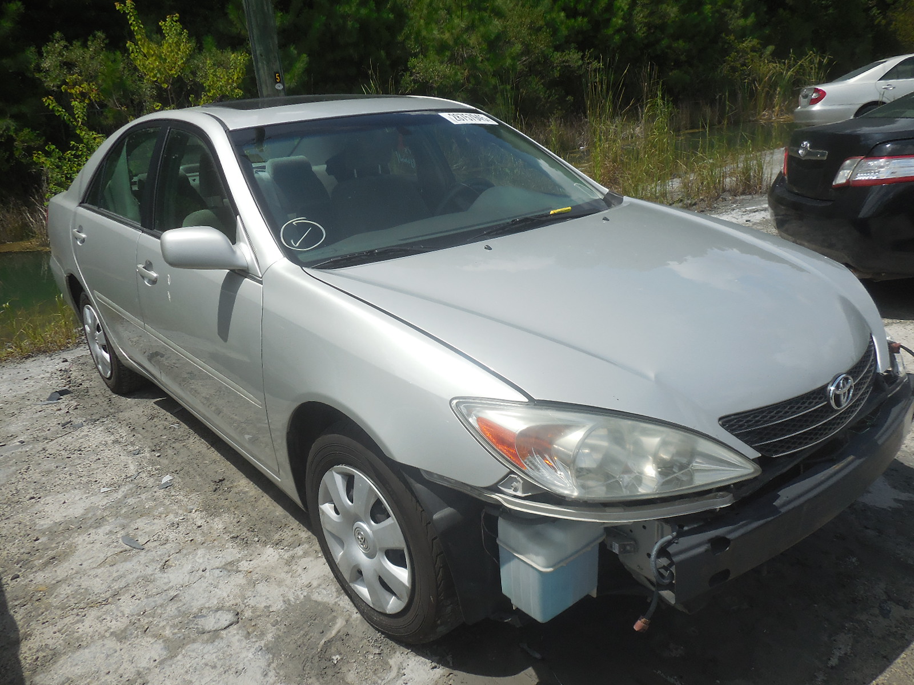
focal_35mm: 25
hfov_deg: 69.4
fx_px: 660
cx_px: 457
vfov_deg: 54.9
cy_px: 342
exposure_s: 1/200
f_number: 10.5
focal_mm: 4.5
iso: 125
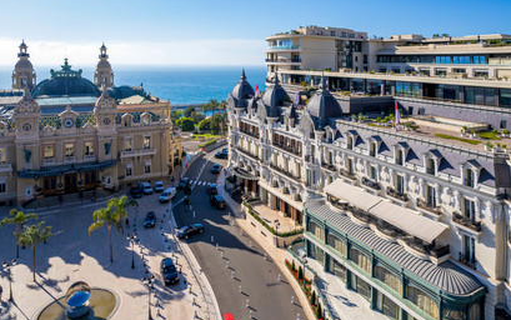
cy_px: 151
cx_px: 254
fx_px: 320
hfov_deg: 77.1
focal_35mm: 23
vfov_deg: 53.0
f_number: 2.8
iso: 100
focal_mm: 8.4
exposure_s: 1/1250
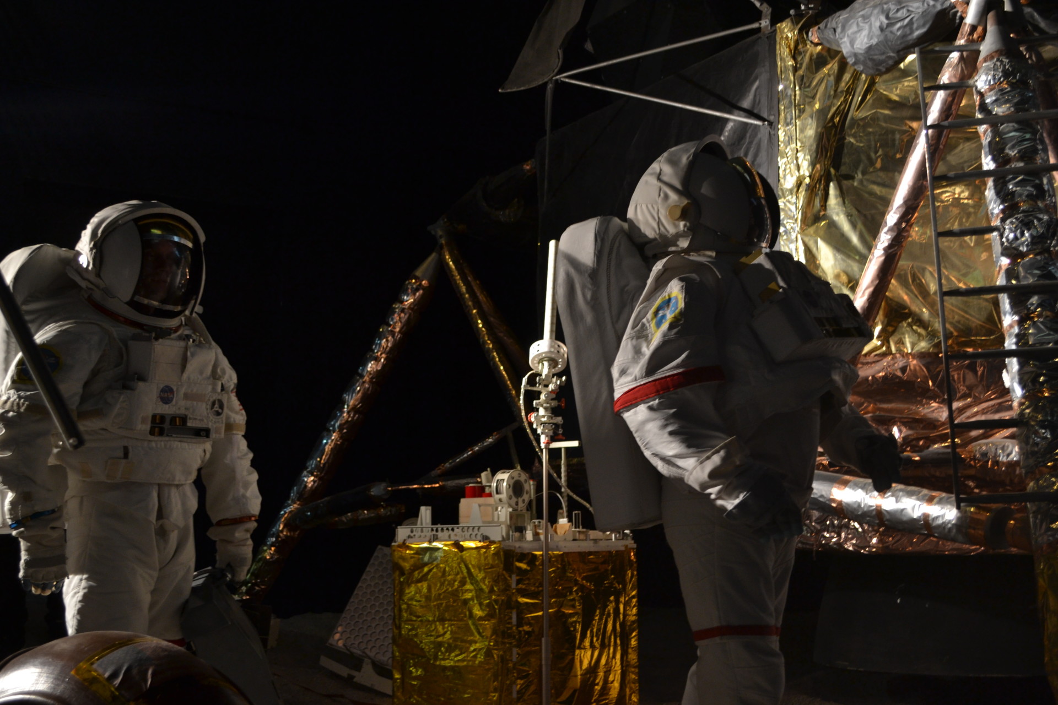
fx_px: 1234
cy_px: 352
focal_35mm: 42
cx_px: 529
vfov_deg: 31.9
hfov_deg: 46.4
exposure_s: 1/20
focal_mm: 28
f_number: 4.5
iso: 400
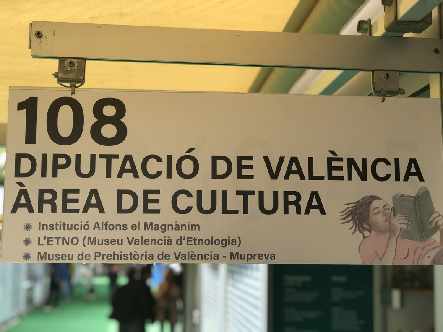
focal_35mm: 57
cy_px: 166
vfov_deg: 25.7
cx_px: 222
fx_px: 729
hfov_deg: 33.8
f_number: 2.8
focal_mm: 6.6
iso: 20
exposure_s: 1/214
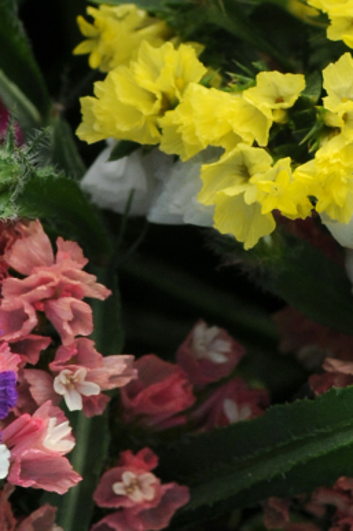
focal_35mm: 652
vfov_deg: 3.2
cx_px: -291
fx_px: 9599
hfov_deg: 2.1
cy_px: -234
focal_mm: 105
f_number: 11
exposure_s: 1/100
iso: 200
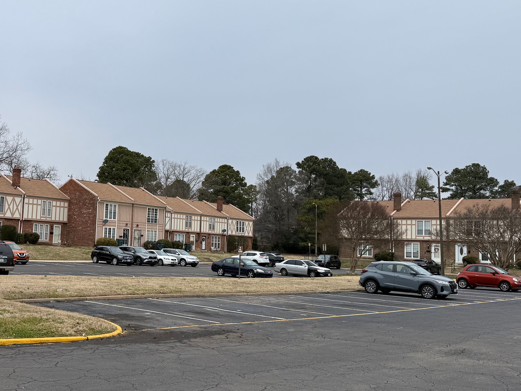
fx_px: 632
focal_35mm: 42
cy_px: 183
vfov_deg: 34.3
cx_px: 140
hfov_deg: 43.6
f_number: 1.78
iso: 80
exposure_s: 1/1855
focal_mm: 6.76
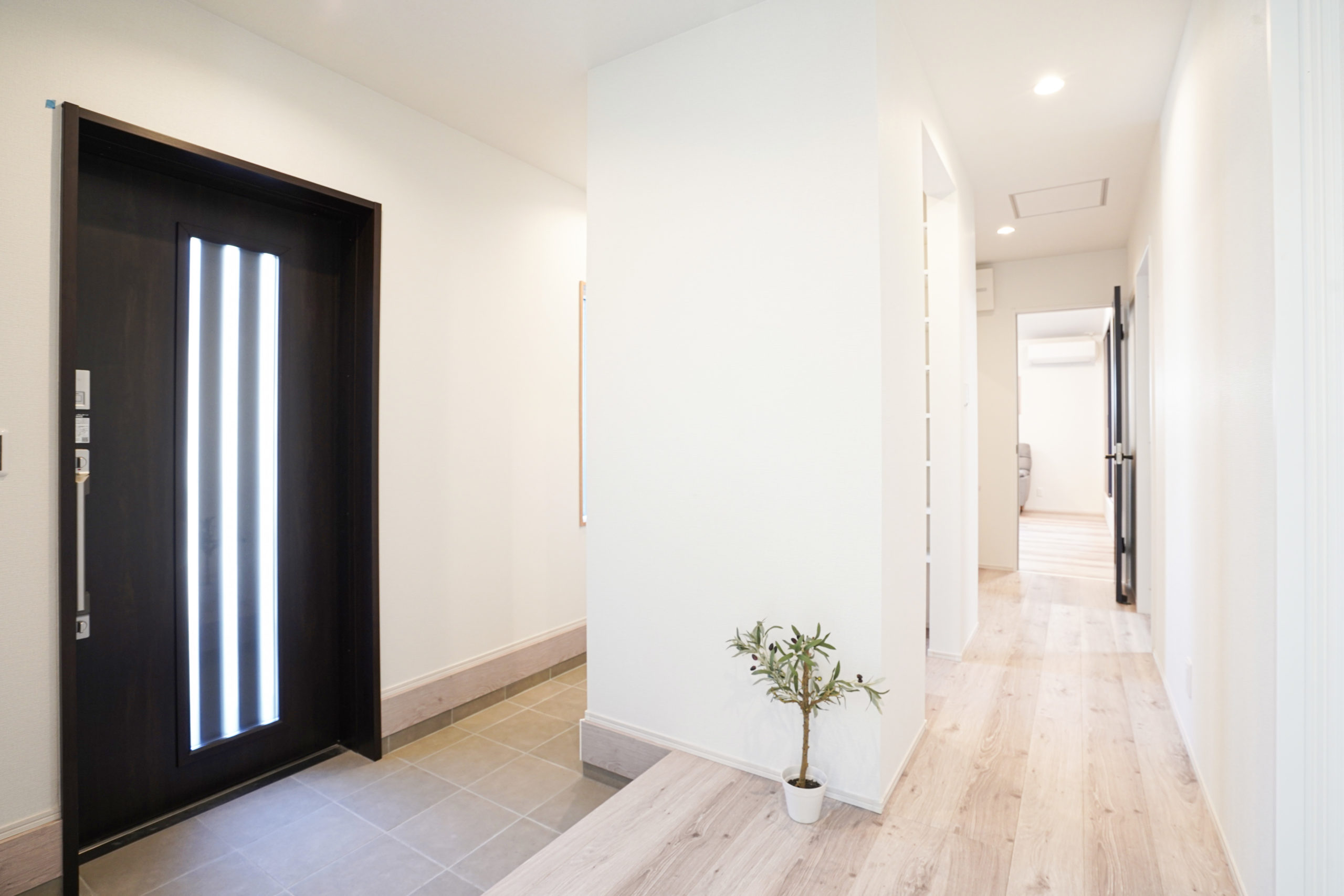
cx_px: 672
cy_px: 448
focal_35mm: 16
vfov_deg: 73.8
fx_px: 597
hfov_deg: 96.7
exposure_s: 1/8
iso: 640
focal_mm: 16
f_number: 8
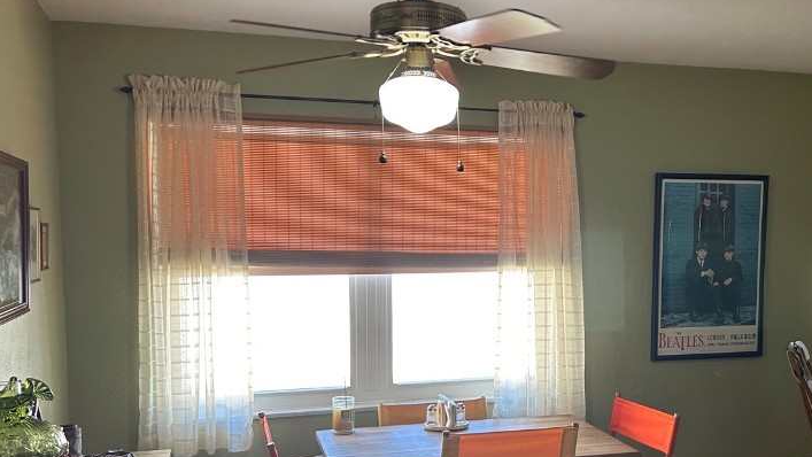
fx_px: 883
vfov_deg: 28.8
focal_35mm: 41
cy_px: 305
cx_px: 511
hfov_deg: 48.9
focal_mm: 5.7
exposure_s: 1/120
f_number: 1.5
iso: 100
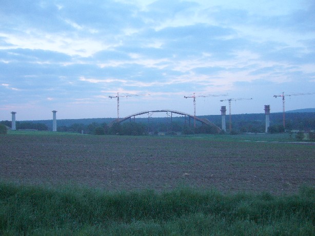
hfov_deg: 52.6
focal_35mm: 35
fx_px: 318
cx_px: 158
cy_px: 118
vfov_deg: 40.7
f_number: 2.8
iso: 160
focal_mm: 5.8
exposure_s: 1/30
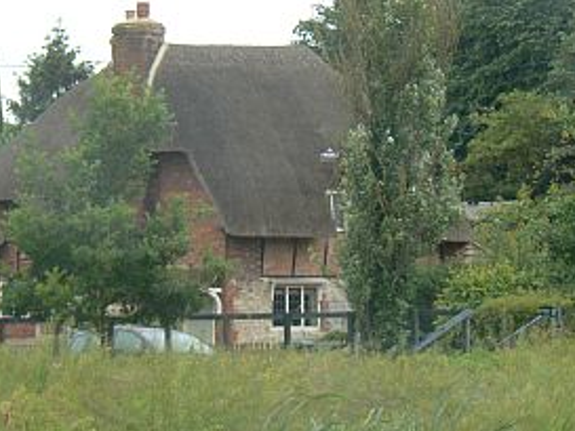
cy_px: 171
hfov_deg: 6.1
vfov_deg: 4.6
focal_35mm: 323
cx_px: 244
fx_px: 5368
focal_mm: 41.9
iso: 80
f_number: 5
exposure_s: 1/125
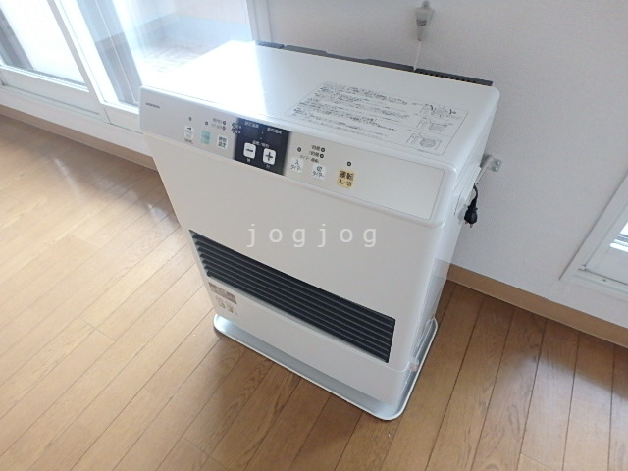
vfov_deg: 63.4
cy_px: 236
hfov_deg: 79.0
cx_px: 314
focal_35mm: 21
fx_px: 381
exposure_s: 1/15
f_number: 3.5
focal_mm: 3.7
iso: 800
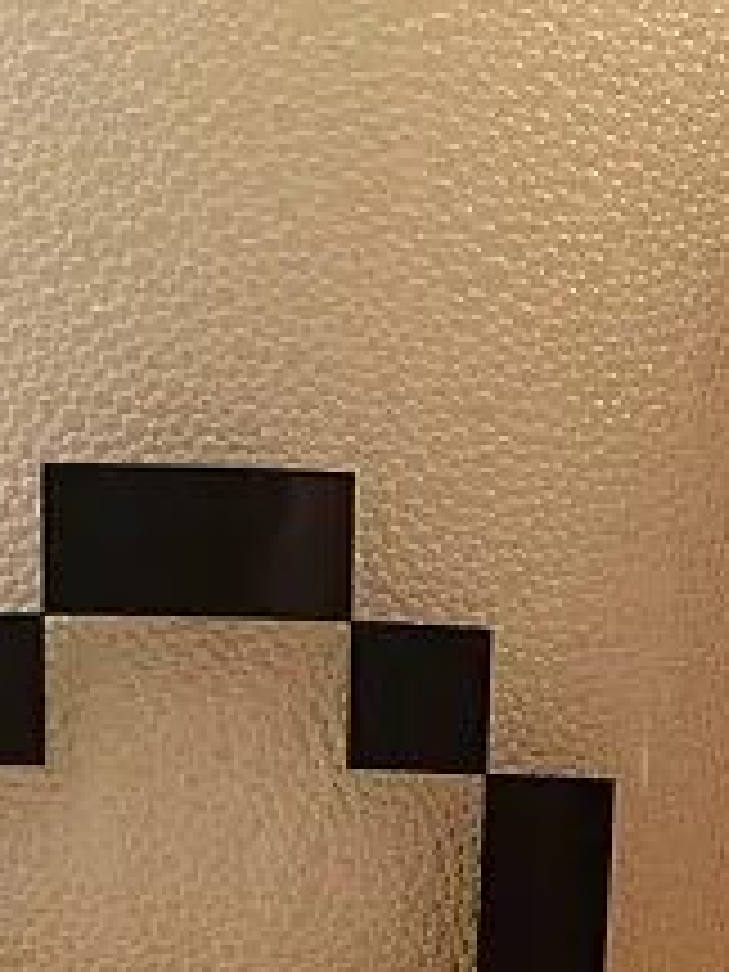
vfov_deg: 15.7
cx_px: 855
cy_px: 968
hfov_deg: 11.8
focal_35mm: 123
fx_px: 3454
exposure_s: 1/50
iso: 80
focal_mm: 5.1
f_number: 1.6
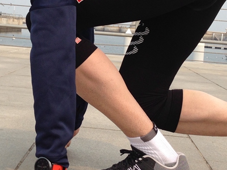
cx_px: 70
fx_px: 557
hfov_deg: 22.9
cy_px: 27
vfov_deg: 17.2
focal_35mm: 85
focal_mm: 4.13
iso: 50
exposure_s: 1/1427
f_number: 2.4
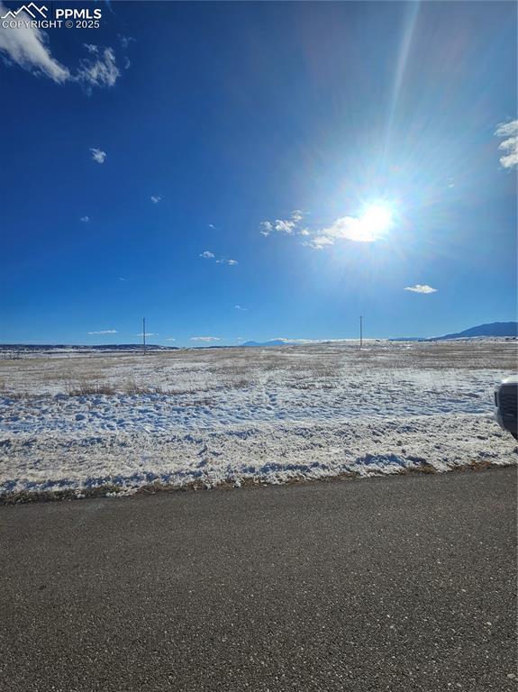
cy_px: 346
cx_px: 259
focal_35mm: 13
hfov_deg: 89.9
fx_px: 260
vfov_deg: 106.2
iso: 50
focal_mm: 2.2
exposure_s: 1/9021
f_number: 2.2
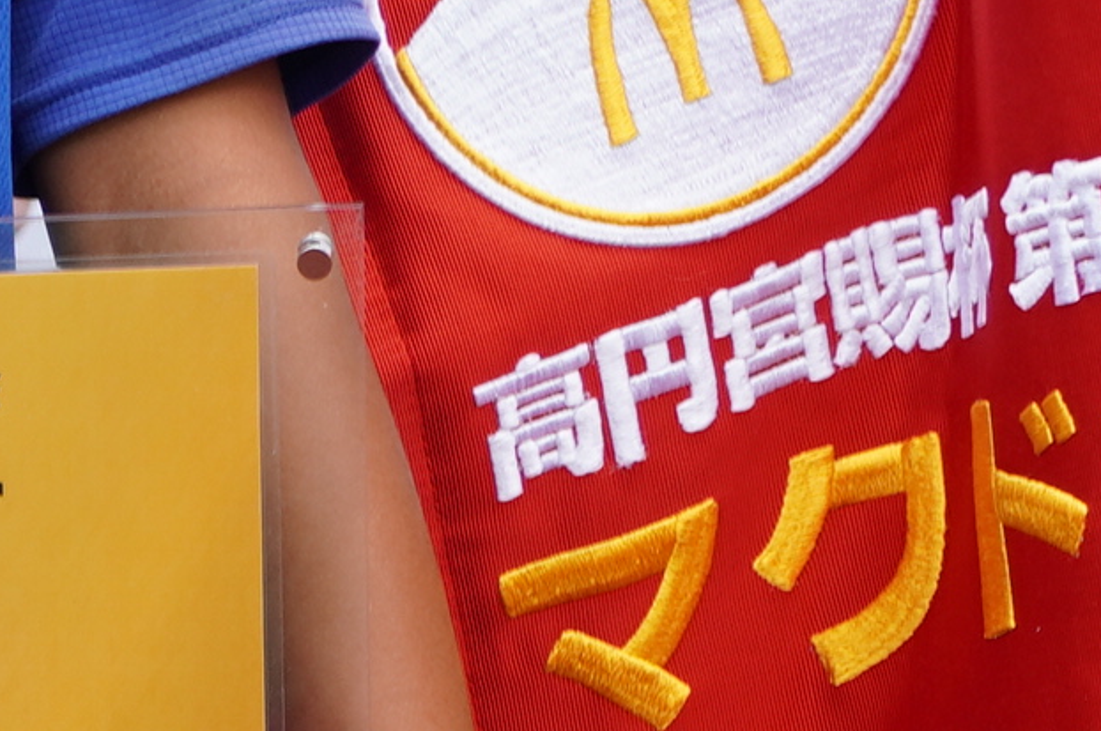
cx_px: -657
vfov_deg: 2.7
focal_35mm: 508
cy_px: 1666
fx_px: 15516
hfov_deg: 4.0
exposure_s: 1/100
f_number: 7.1
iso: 100
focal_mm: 70
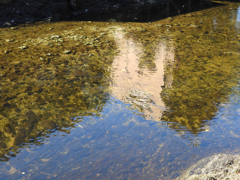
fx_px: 388
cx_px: 110
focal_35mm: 56
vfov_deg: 26.1
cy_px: 82
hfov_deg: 34.3
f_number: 3.2
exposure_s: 1/125
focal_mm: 8.4
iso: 100
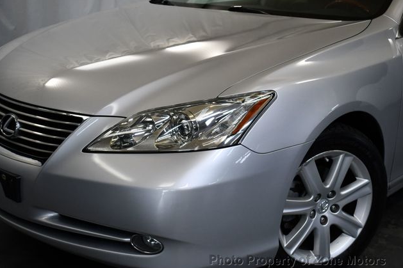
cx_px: 202
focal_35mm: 53
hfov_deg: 37.5
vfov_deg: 25.5
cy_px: 136
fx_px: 593
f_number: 4
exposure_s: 1/250
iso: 500
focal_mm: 26
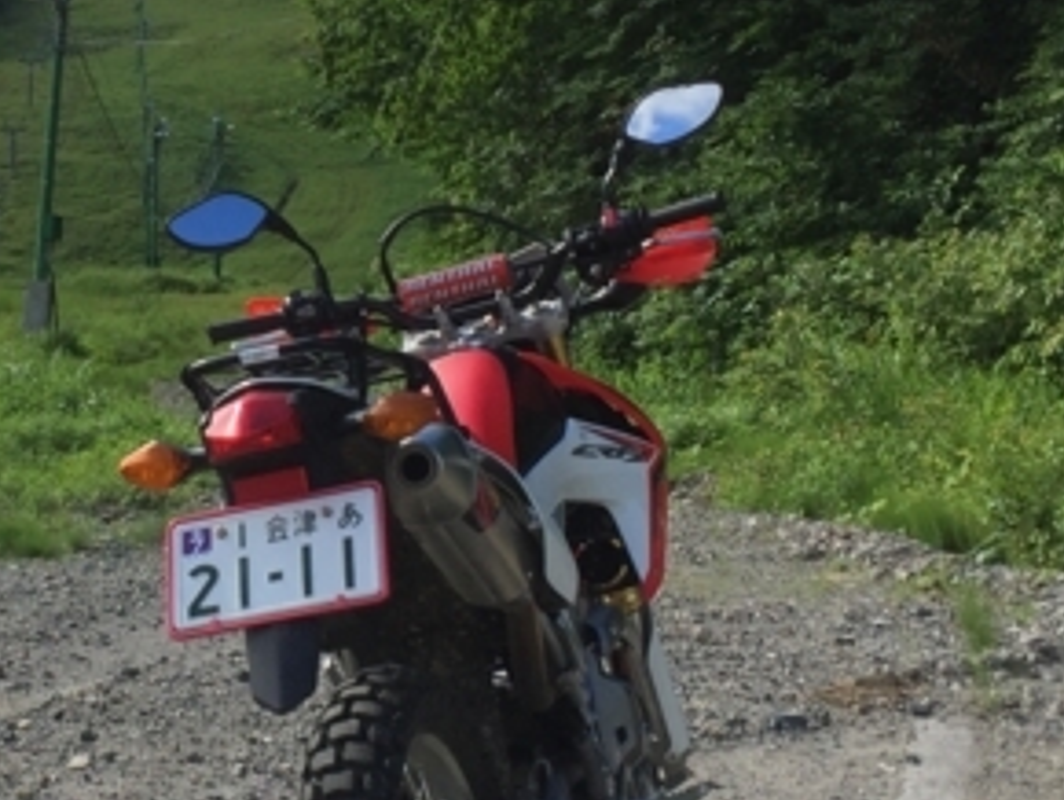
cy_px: 334
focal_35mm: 80
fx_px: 2461
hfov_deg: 23.9
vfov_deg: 18.4
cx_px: 147
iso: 32
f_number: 2.2
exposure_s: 1/1582
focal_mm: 4.15
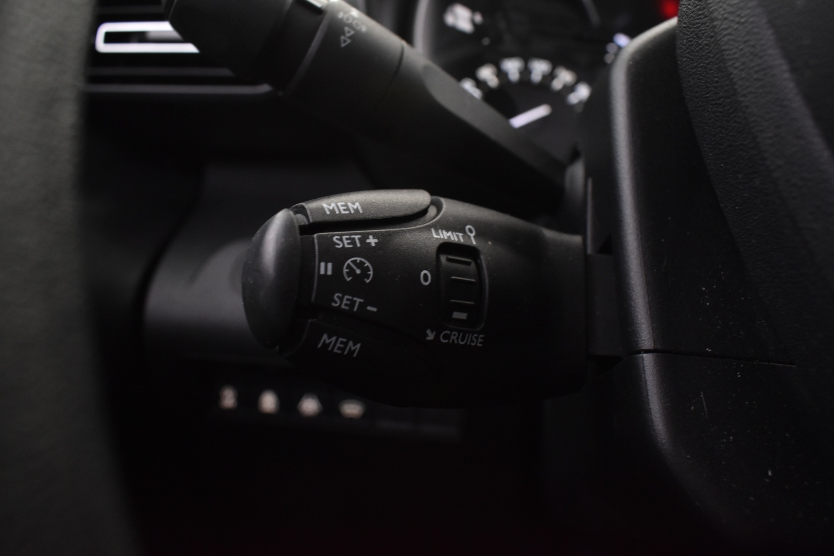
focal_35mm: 27
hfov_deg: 67.4
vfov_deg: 47.9
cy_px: 278
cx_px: 417
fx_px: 625
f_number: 5.6
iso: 1250
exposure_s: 1/5
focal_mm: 18
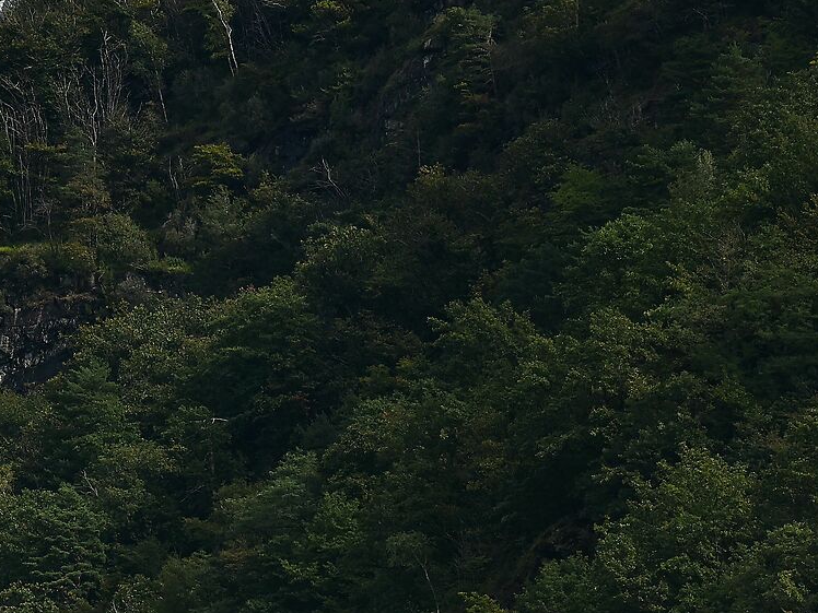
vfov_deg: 2.8
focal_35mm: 540
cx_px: -393
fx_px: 12761
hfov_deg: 3.7
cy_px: -106
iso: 200
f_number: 8
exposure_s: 1/800
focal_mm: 175
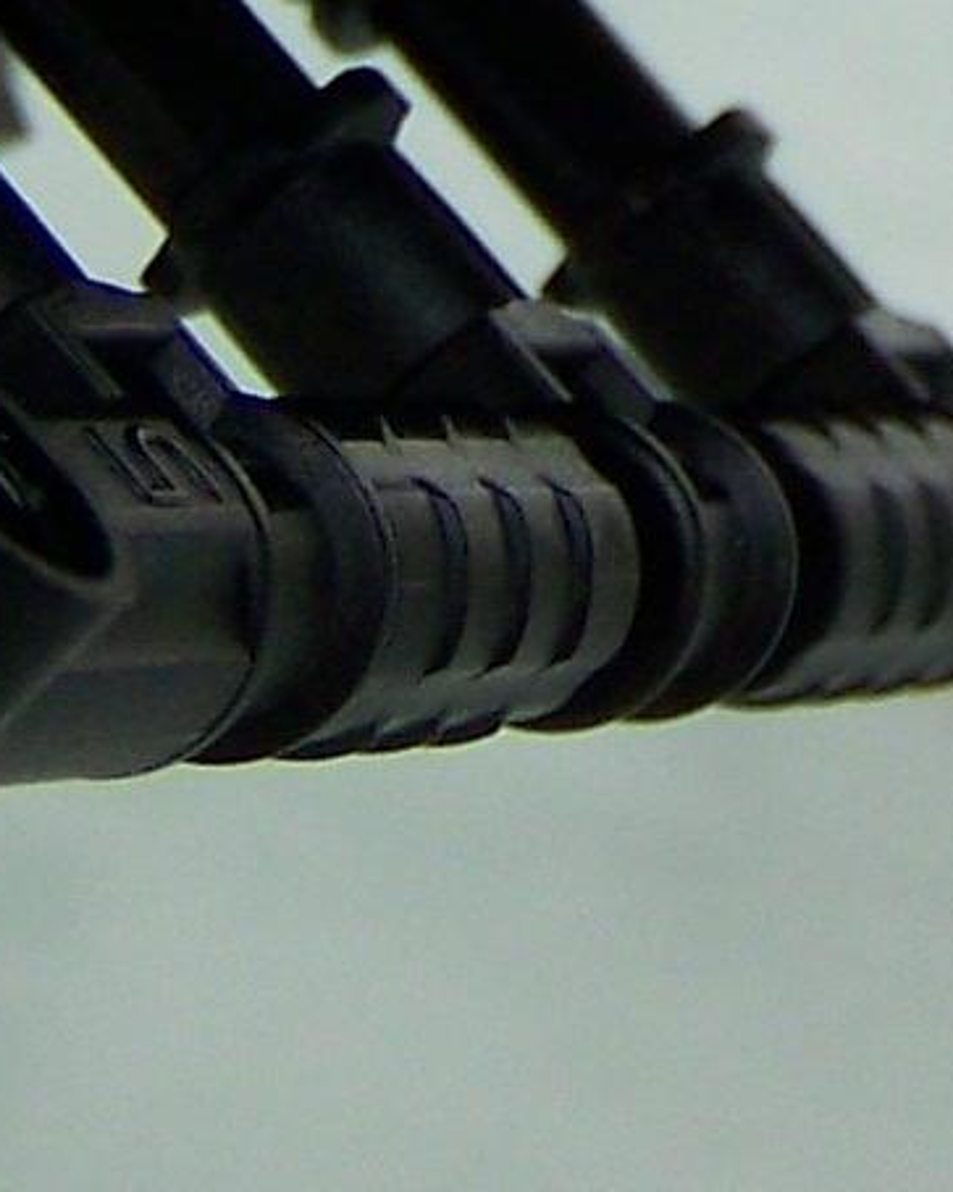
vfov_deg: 7.5
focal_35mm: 251
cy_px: -761
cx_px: 1139
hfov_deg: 6.1
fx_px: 8852
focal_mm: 6.3
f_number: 2.8
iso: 64
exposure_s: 1/250
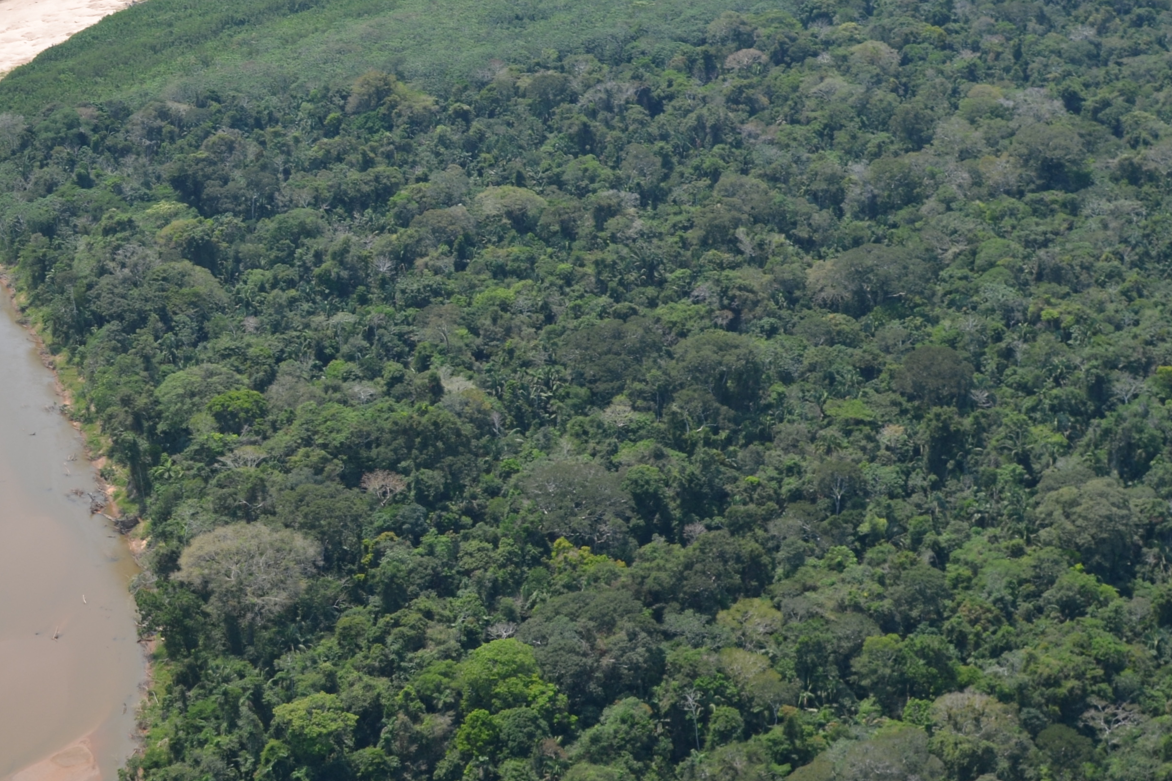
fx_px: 2213
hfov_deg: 29.0
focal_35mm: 68
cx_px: 234
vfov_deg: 20.0
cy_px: 303
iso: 100
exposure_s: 1/200
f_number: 7.1
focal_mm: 24
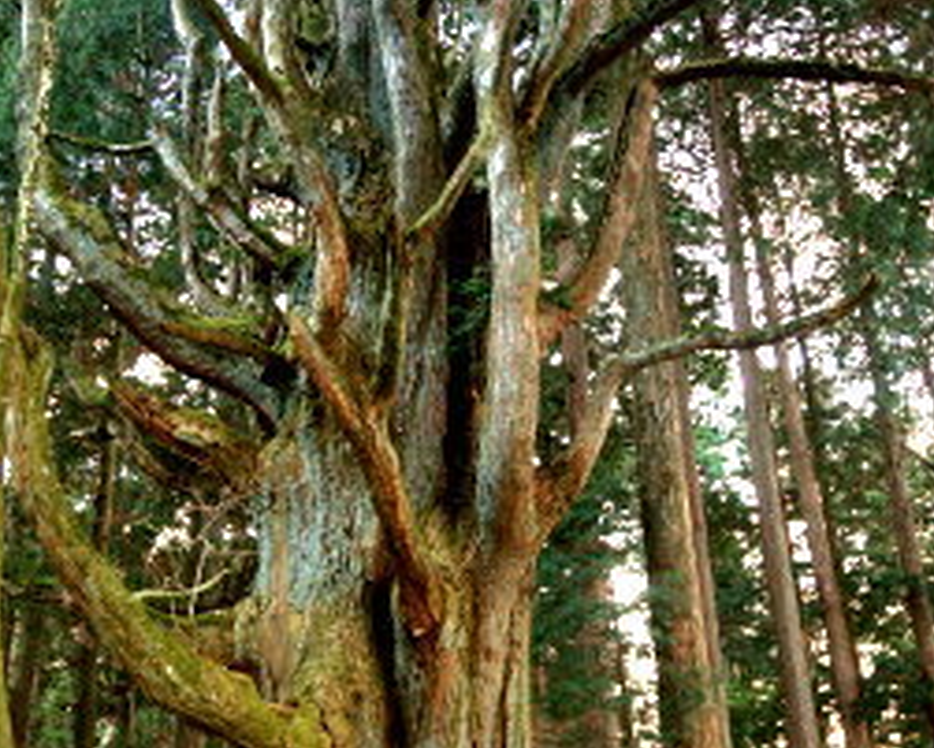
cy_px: 363
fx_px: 1134
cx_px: 415
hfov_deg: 44.7
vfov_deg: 36.5
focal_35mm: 41
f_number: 2.8
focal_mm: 24
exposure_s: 1/15
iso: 400
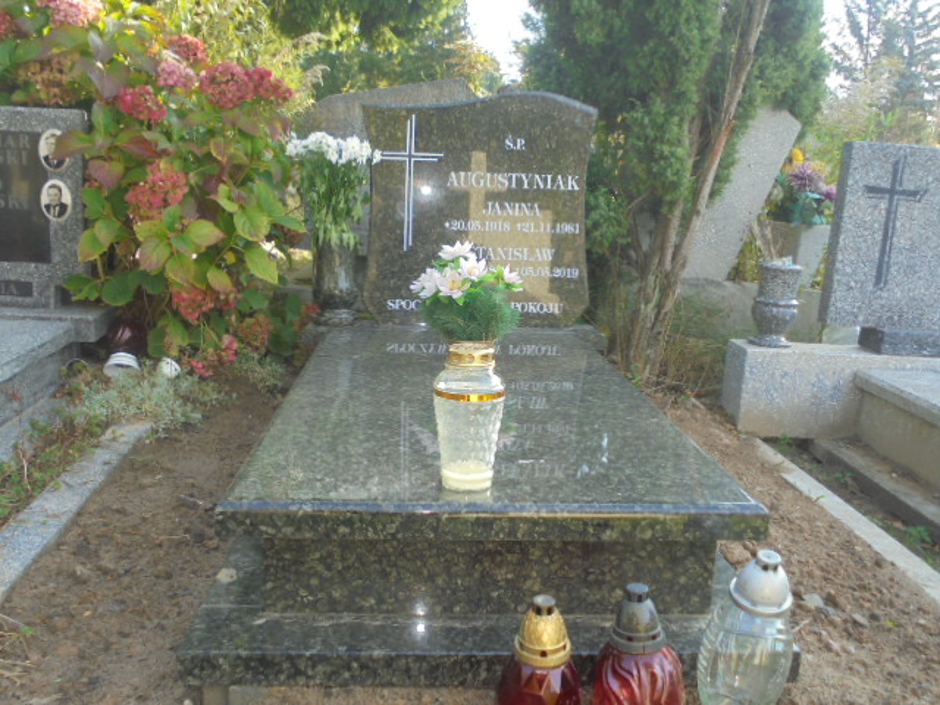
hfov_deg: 54.0
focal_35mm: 34
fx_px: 923
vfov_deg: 41.8
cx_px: 470
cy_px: 352
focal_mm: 6.1
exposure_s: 1/80
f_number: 4
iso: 100
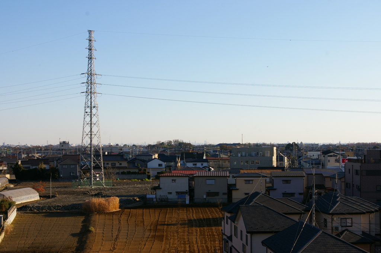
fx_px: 634
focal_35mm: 60
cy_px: 126
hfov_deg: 33.4
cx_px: 190
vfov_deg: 22.6
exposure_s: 1/250
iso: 200
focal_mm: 40
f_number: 9.5
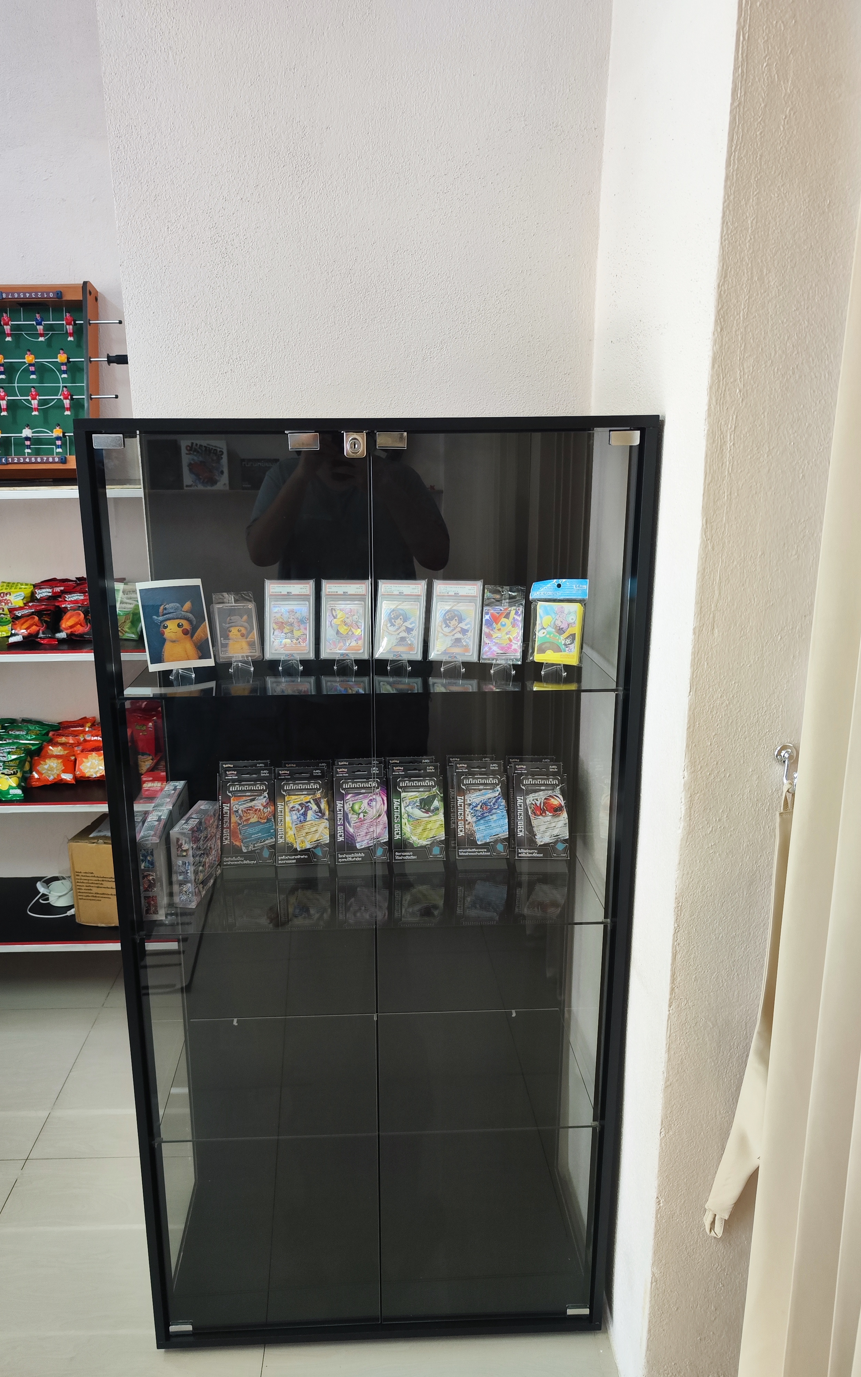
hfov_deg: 49.2
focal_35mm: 25
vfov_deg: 72.5
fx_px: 938
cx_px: 385
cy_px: 689
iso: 1399
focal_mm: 7.01
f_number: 1.69
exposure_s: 1/100
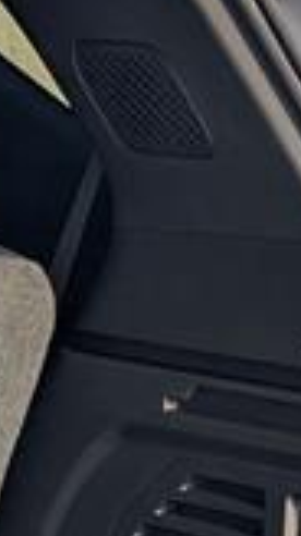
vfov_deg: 10.3
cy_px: 536
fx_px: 2957
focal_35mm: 208
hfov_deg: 5.7
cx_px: -363
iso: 21
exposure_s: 1/435
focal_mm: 6.9
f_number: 1.68
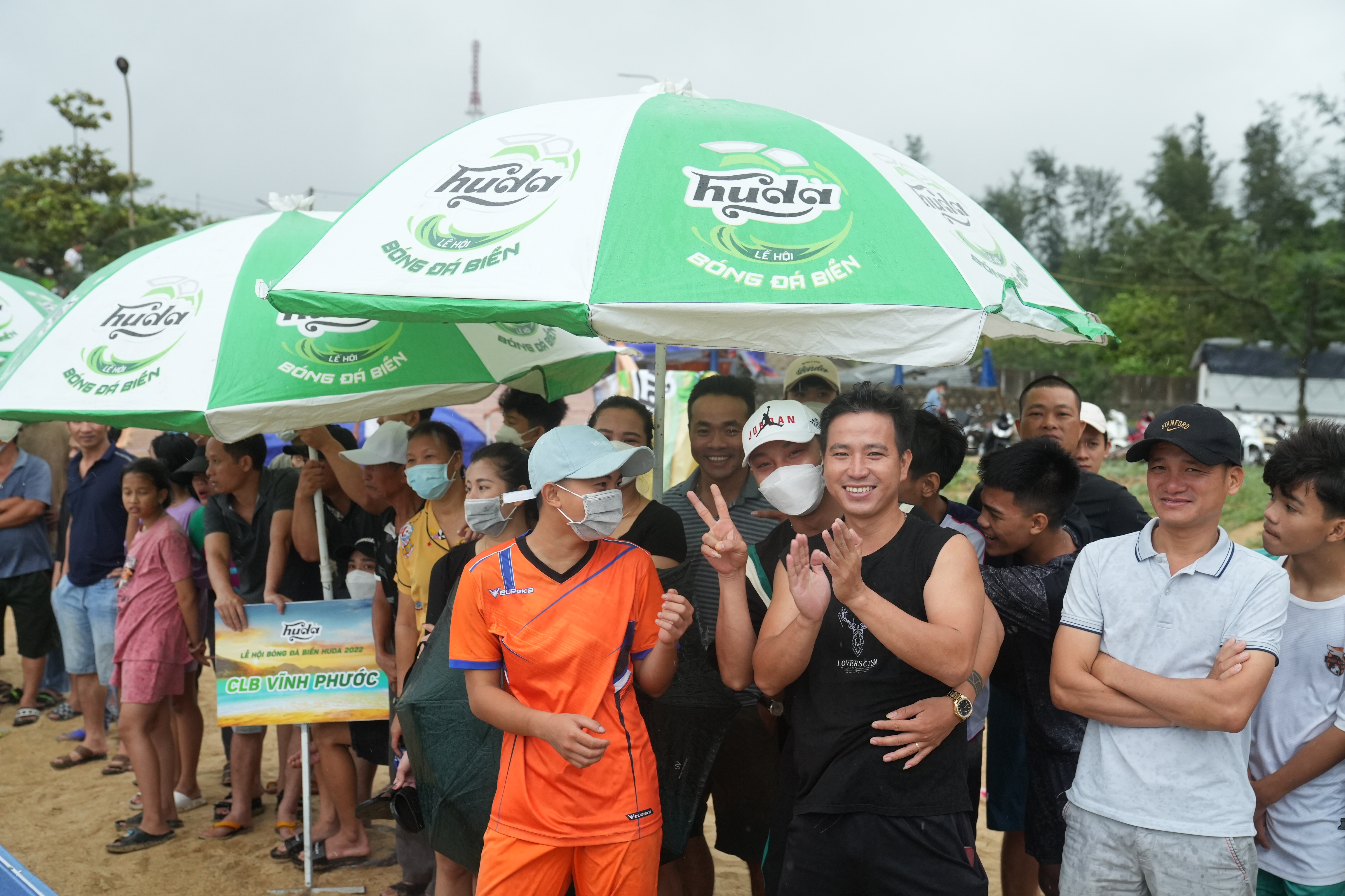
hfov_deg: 49.6
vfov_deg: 34.2
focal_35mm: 39
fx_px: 1457
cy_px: 448
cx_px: 672
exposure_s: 1/400
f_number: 4
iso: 2000
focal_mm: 39
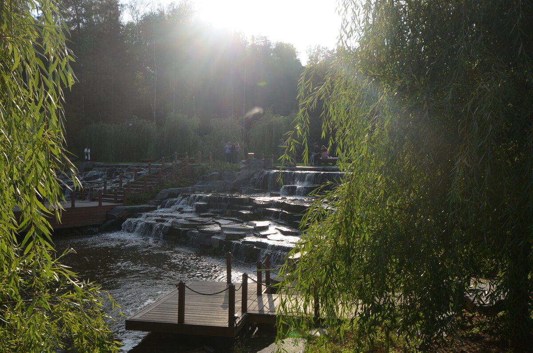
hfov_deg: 53.2
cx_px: 266
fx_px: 532
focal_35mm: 36
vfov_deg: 36.7
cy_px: 176
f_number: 8
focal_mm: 24
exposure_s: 1/250
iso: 125
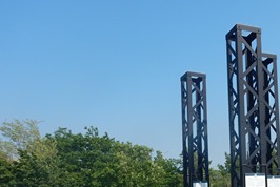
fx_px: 350
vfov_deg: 28.7
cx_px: 246
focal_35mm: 45
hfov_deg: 40.6
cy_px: 169
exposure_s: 1/1000
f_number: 4.1
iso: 125
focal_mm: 4.3
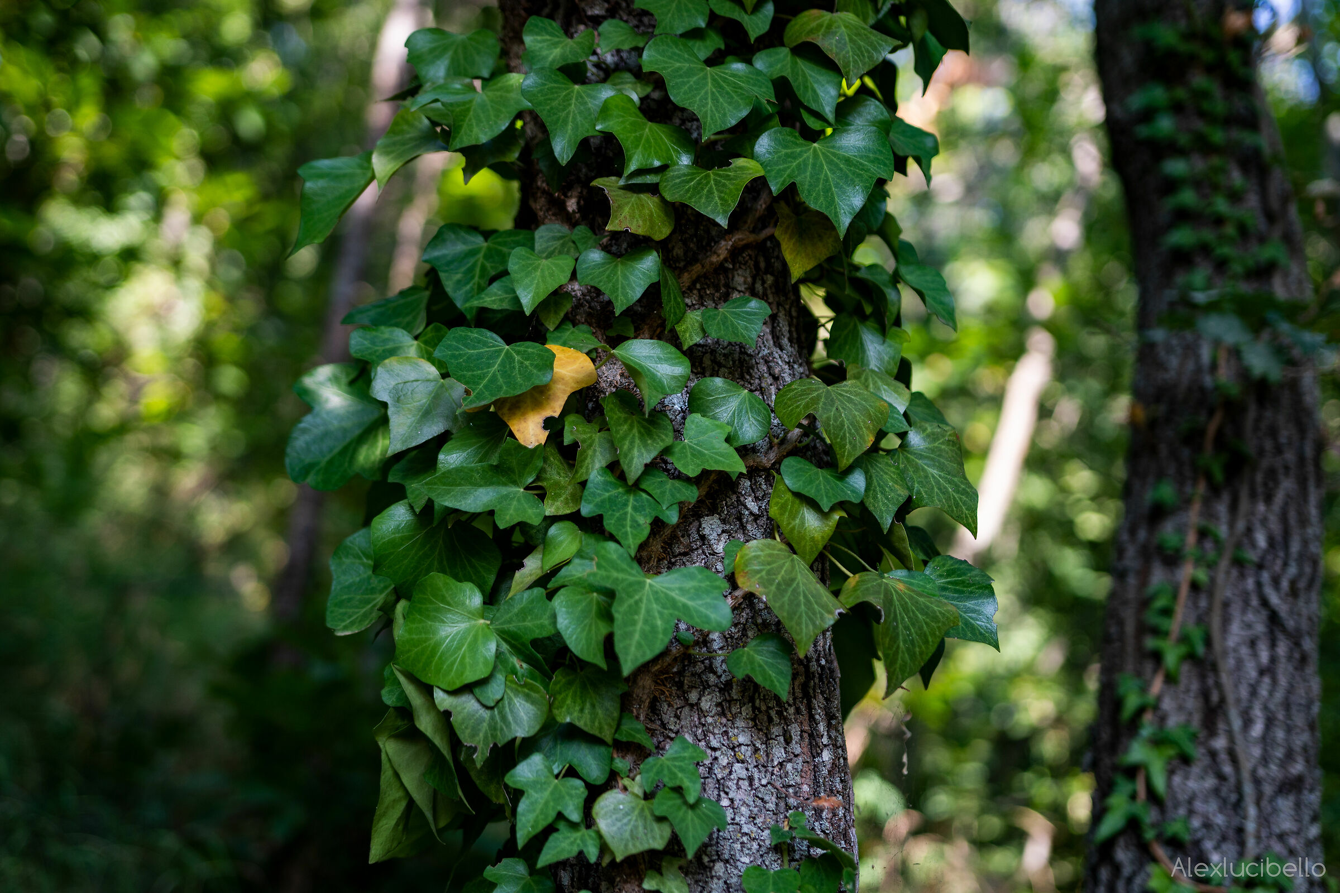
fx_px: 1954
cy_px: 446
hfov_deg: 37.9
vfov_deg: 25.8
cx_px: 670
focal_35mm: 52
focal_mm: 35
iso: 100
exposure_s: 1/320
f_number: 1.8
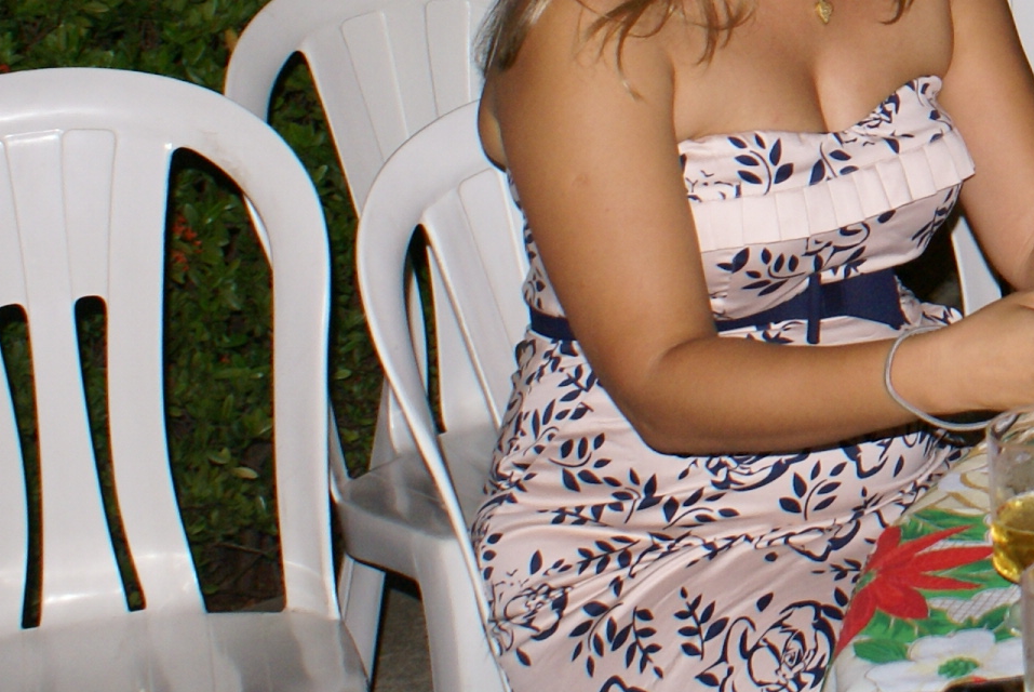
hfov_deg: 16.0
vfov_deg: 11.3
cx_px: 1513
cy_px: -225
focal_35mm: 118
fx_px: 3392
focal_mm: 26
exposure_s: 1/60
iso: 400
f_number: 5.6
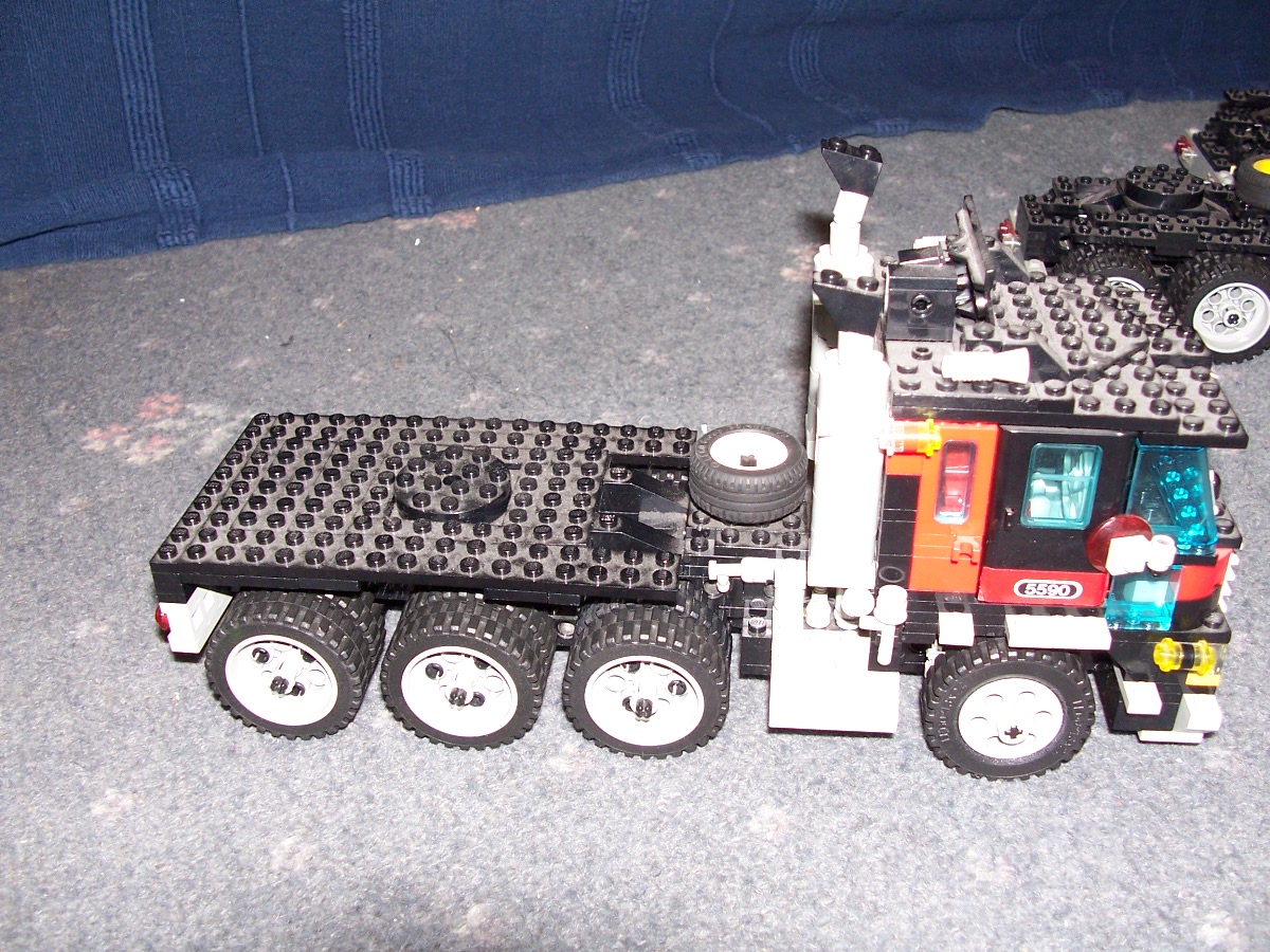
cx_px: 635
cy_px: 476
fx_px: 1284
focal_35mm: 35
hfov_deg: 52.6
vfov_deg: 40.7
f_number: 2.8
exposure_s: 1/60
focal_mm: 6
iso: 140
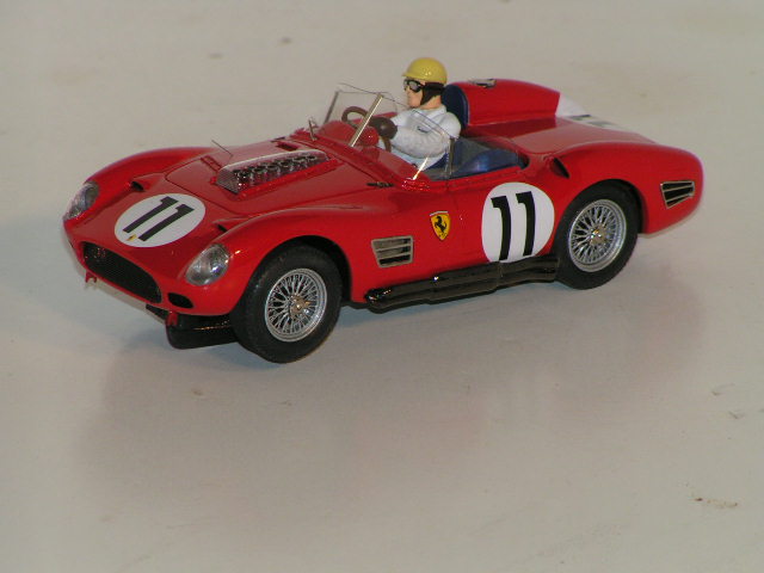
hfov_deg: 5.2
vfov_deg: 3.9
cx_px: 382
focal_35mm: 380
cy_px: 286
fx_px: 8387
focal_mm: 58
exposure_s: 1/400
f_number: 5.6
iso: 100
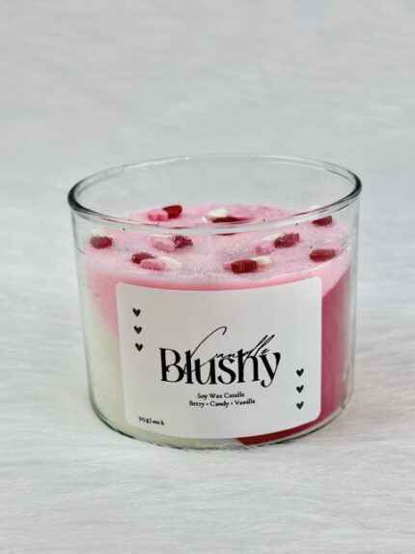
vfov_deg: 39.6
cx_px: 208
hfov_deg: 30.3
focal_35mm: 48
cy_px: 277
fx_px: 767
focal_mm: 6.86
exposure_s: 1/100
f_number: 1.78
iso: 100
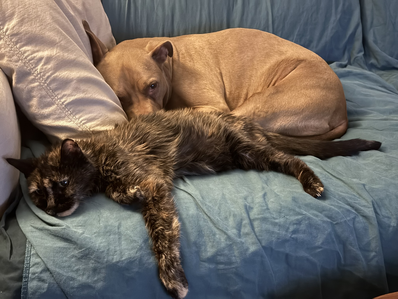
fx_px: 552
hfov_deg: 39.7
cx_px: 199
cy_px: 150
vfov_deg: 30.3
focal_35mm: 48
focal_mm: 6.76
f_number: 1.78
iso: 640
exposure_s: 1/9
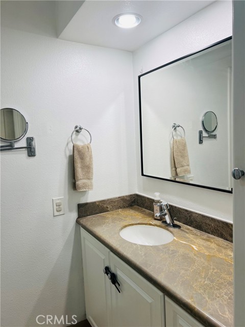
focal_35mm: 26
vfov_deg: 67.3
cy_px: 164
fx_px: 245
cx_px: 122
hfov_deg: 53.1
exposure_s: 1/152
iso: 40
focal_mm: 5.7
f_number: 1.5
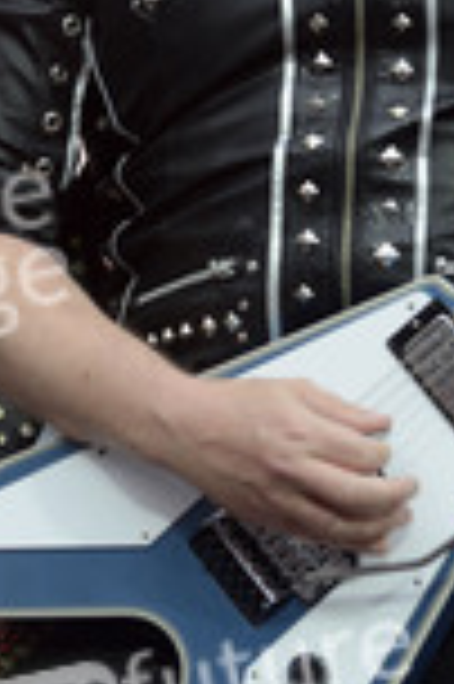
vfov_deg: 7.6
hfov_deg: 5.1
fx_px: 5100
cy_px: 54
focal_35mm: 269
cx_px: 328
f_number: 3.5
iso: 400
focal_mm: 102
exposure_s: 1/800
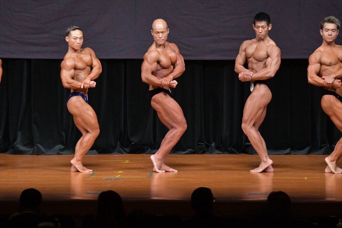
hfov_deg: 9.2
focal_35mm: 225
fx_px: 2136
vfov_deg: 6.1
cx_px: 171
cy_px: 114
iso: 5000
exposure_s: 1/400
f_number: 5.6
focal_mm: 150
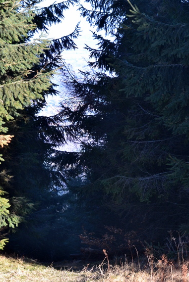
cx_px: 74
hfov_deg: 11.9
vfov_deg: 17.7
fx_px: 909
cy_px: 135
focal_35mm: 116
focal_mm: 55
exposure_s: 1/125
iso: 400
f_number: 9
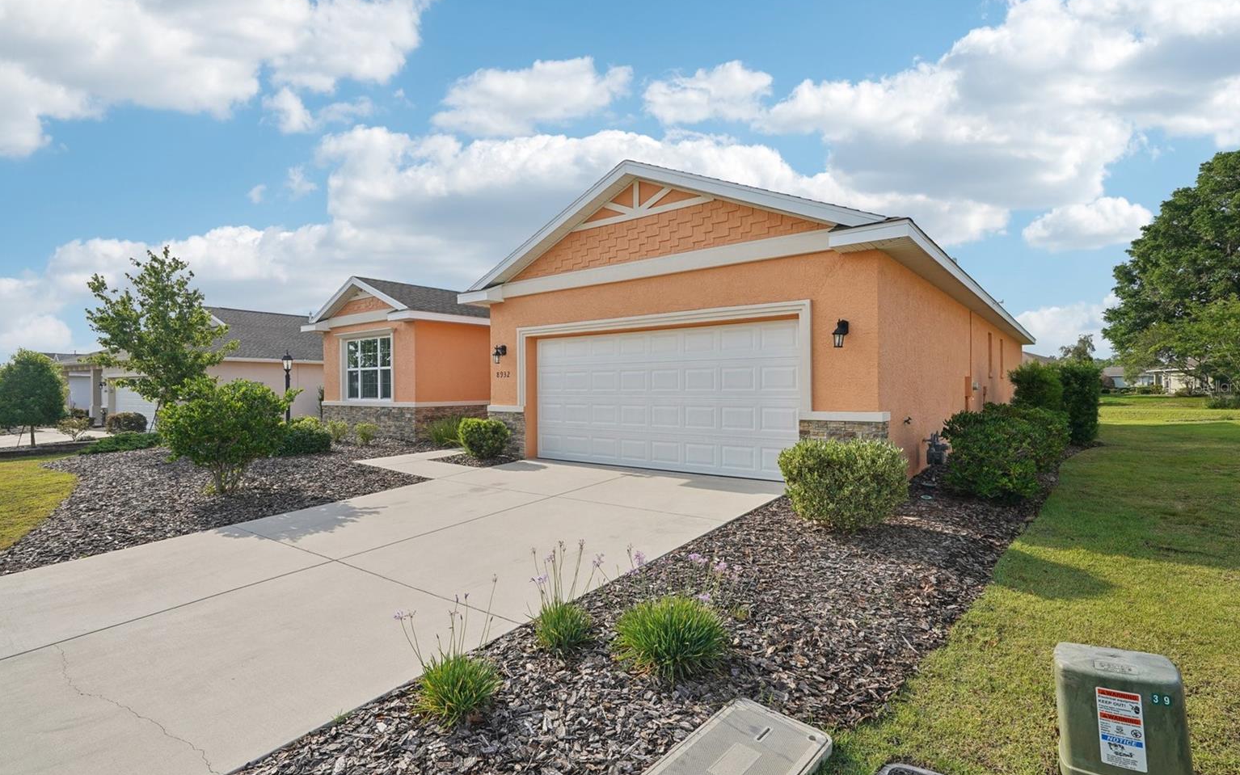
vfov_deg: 68.0
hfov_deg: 94.4
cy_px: 386
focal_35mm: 17
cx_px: 619
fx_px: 575
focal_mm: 16
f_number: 8
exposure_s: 1/125
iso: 50
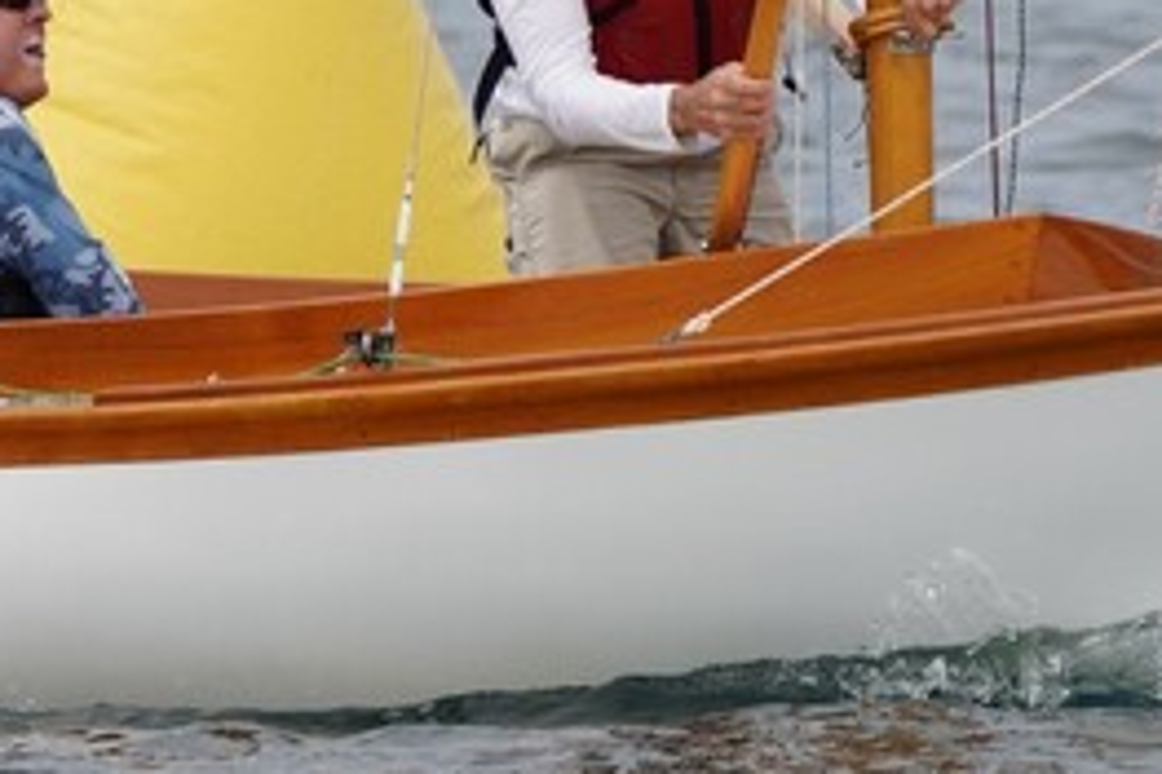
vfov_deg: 1.4
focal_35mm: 963
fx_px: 31047
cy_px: -113
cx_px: 84
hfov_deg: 2.1
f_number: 5.6
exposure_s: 1/1250
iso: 200
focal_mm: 211
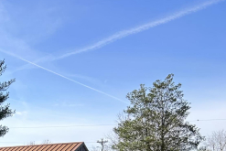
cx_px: -75
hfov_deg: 24.0
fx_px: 459
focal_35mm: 73
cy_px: 223
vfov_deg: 17.0
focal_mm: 5.7
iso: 50
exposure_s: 1/1751
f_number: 1.5
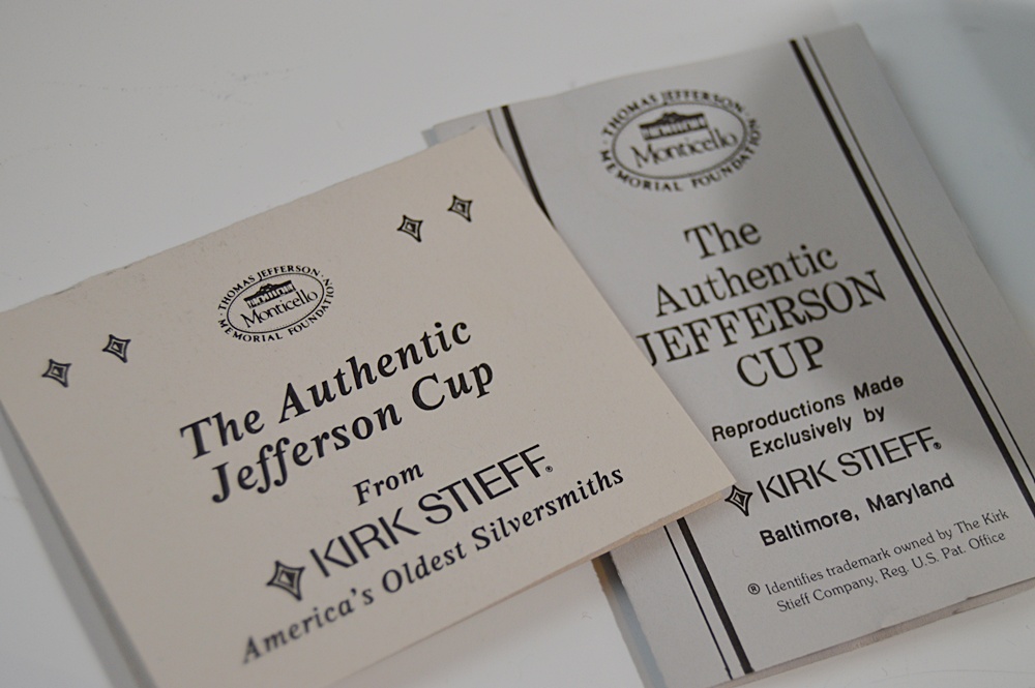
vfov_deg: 18.9
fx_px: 2068
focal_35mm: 72
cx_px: 518
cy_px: 344
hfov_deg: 28.1
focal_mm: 48
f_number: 5.3
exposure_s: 1/60
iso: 400
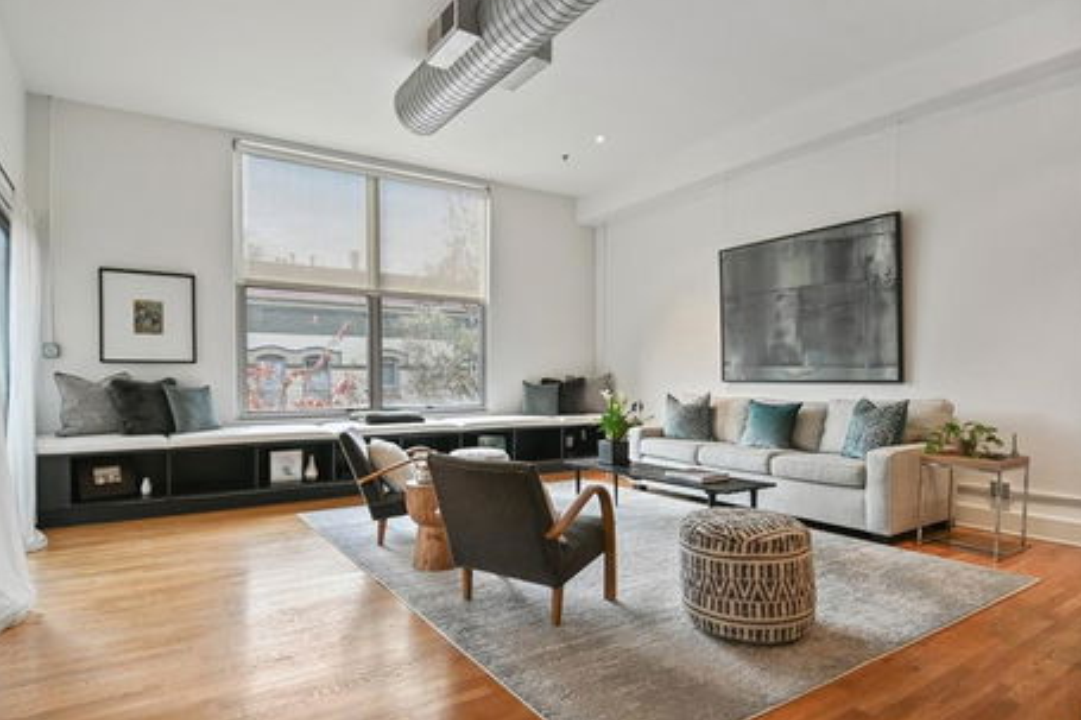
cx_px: 523
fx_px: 570
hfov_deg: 86.9
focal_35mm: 19
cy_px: 342
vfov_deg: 64.5
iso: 400
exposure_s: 1/80
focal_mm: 12
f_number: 4
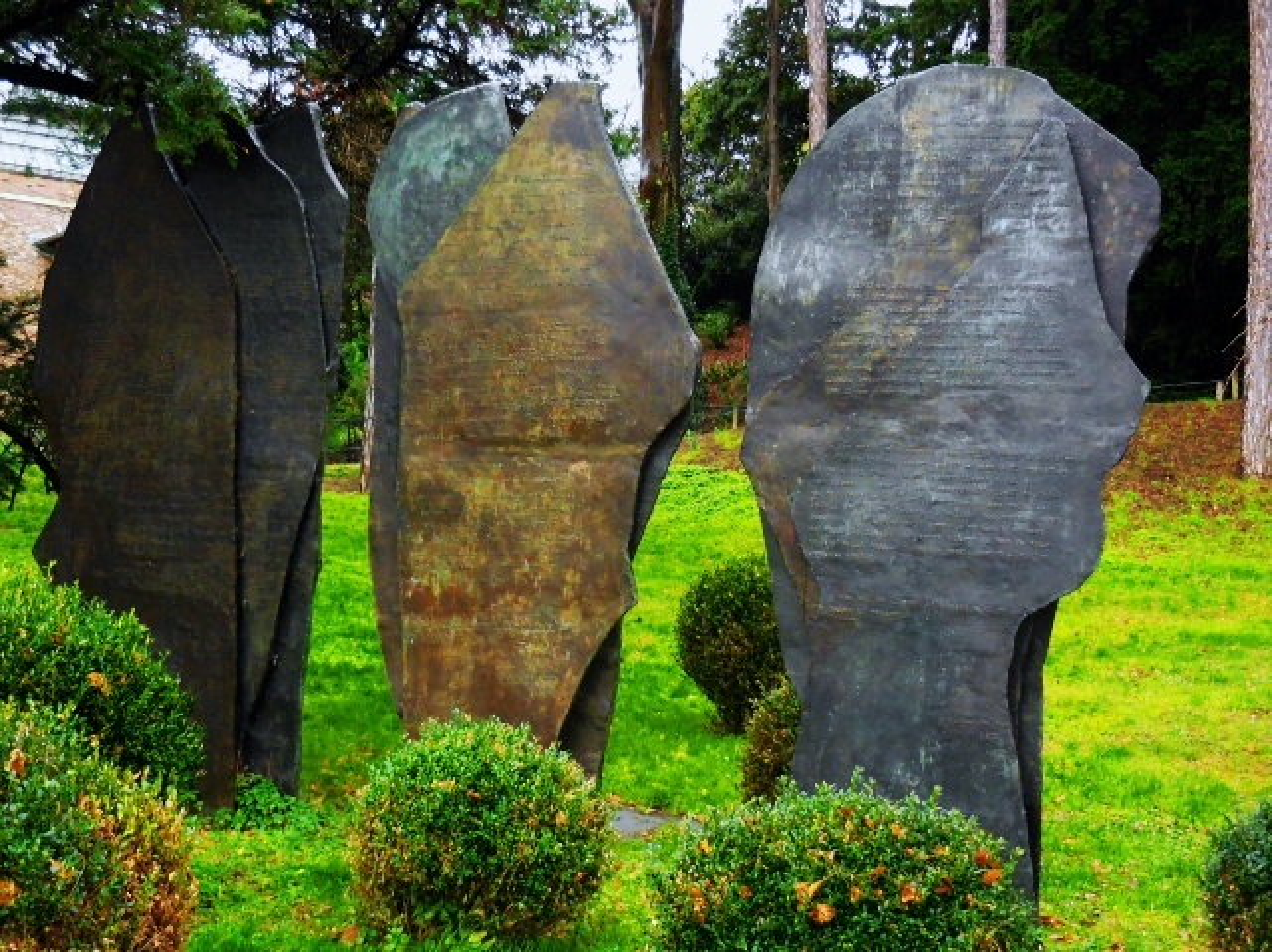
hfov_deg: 36.8
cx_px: 636
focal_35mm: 52
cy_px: 476
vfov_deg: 28.0
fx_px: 1909
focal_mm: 9.4
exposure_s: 1/60
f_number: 4.3
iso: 900
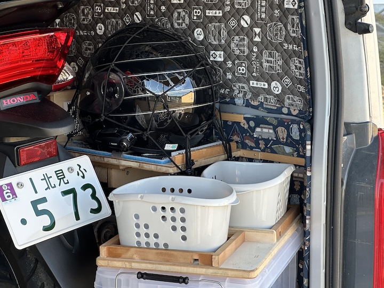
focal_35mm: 77
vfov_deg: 19.1
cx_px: 192
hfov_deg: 25.3
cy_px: 144
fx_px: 854
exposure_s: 1/99
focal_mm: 9
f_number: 2.8
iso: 64
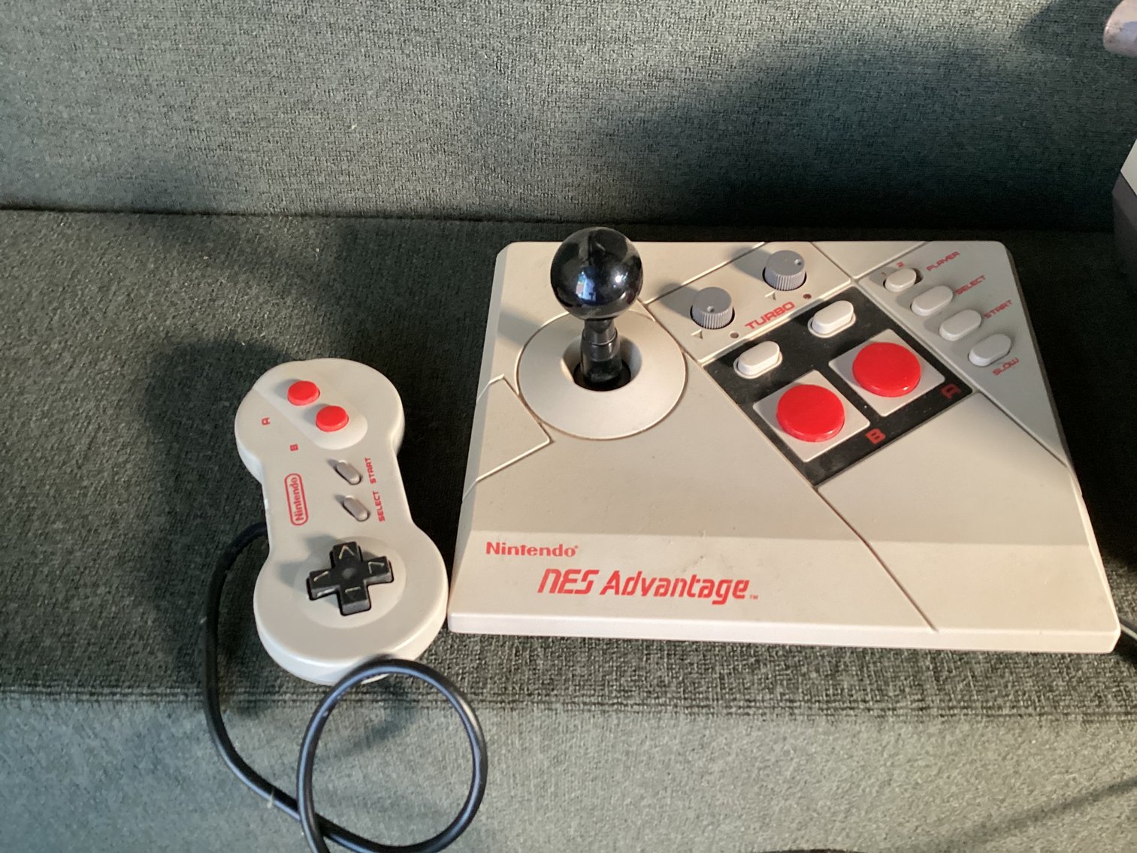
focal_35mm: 31
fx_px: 1018
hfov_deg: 58.3
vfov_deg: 45.4
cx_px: 568
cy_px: 426
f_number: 2.4
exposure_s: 1/40
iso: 250
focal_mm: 3.3
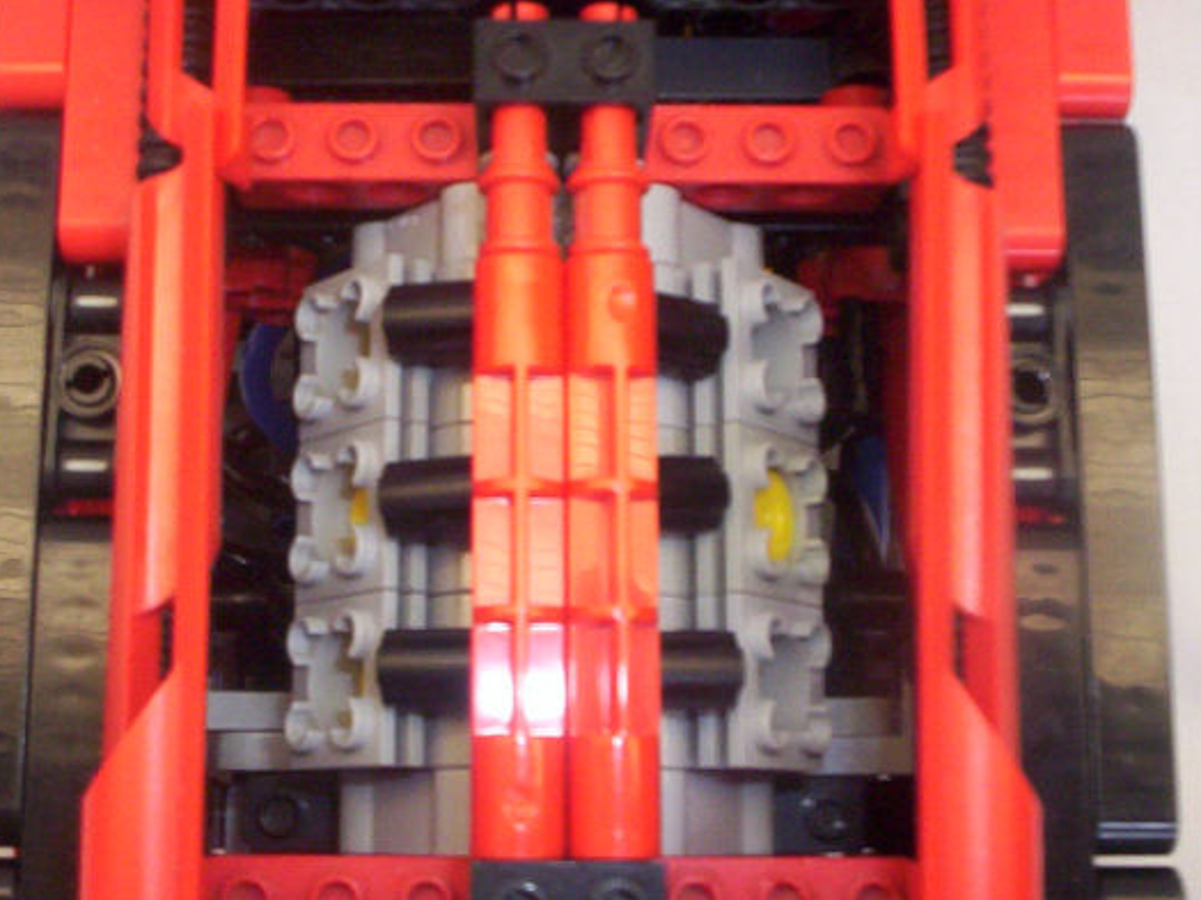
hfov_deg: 33.2
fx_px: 2012
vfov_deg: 25.2
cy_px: 424
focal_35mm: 58
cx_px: 557
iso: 140
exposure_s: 1/79.4
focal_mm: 4.99
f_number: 4.5
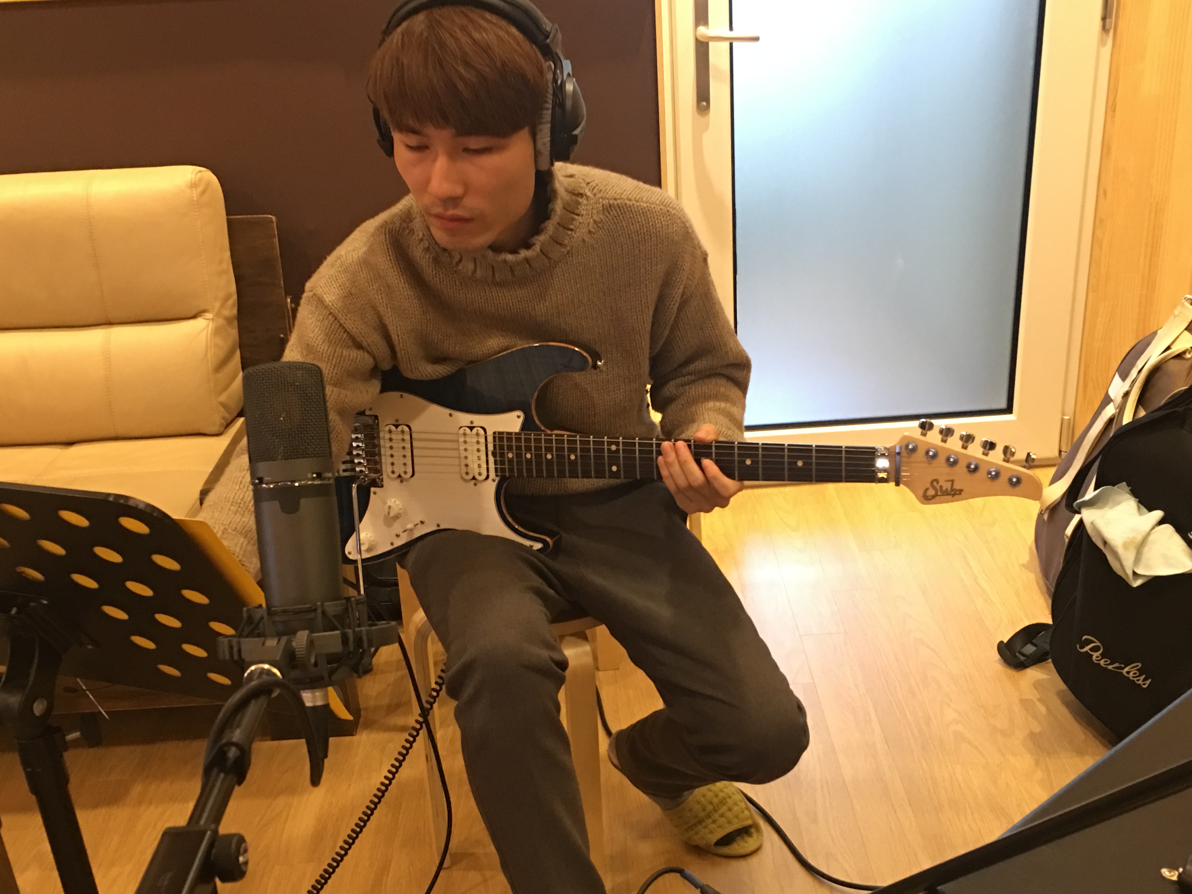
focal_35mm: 40
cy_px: 573
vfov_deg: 35.7
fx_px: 1377
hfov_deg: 46.7
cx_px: 650
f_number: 2.2
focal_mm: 4.15
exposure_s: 1/10
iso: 80
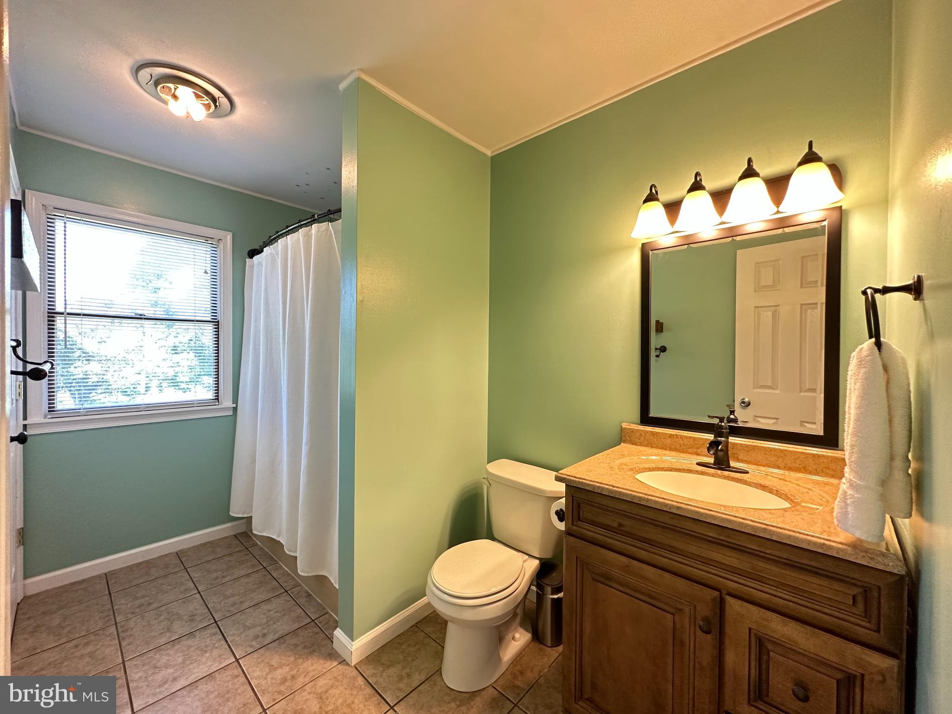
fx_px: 385
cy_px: 357
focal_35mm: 14
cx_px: 476
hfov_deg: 102.1
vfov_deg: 85.7
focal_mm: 2.22
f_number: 2.2
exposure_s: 1/60
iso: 250
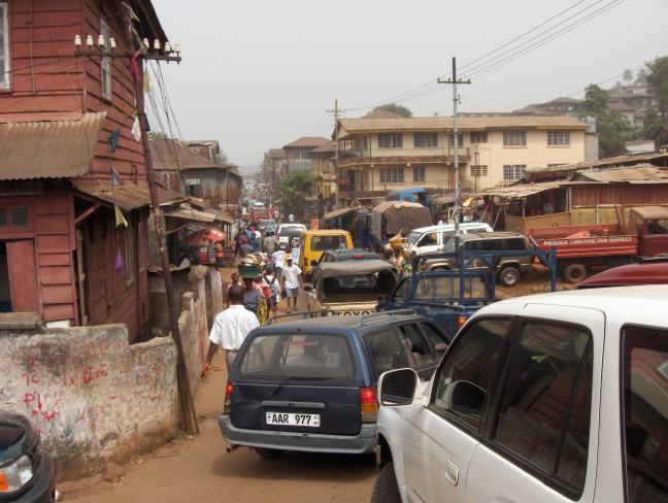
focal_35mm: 39
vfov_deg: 36.9
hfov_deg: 47.8
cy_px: 252
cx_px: 334
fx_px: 754
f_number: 4.8
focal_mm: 8
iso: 100
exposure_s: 1/424
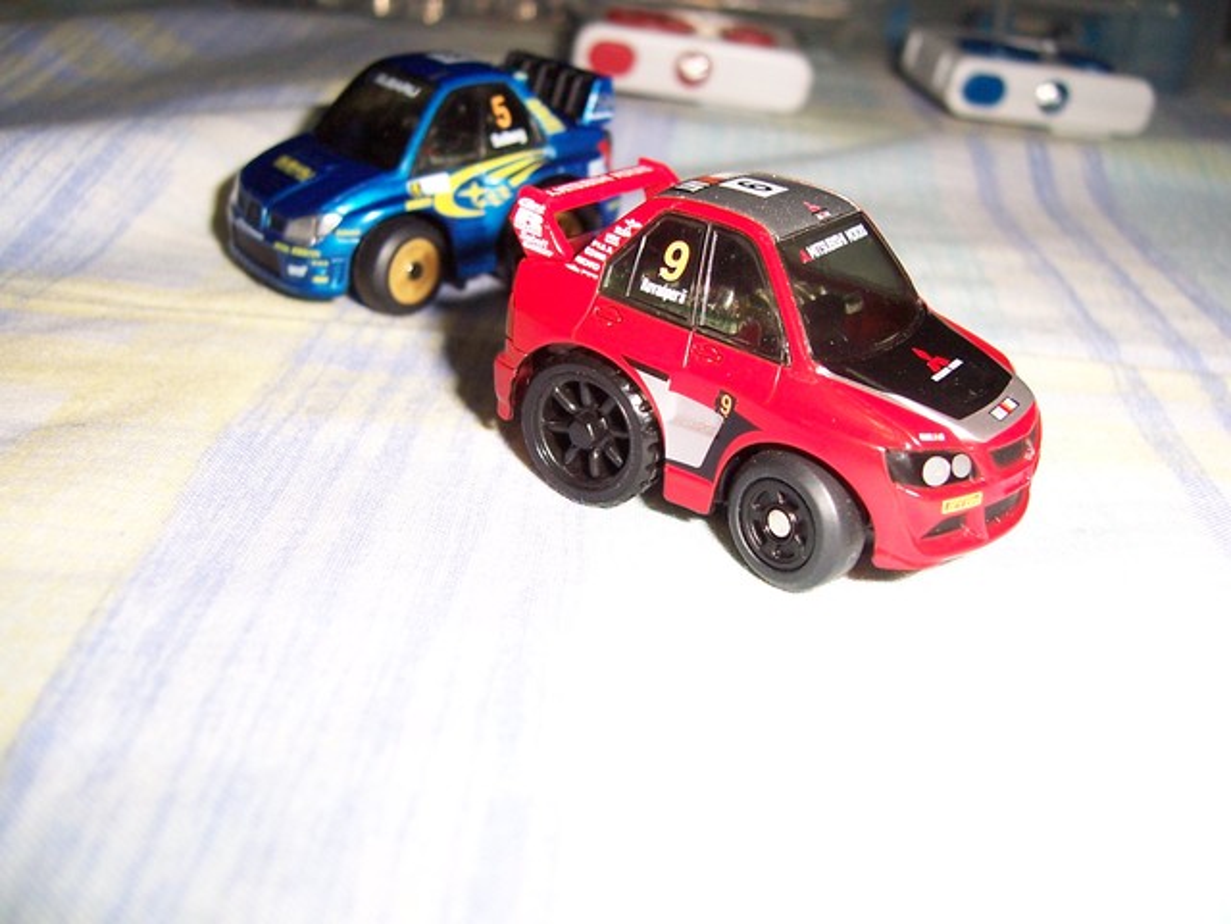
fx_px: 1280
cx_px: 616
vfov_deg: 39.7
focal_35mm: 36
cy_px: 462
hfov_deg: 51.4
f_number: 3
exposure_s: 1/60
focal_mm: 6
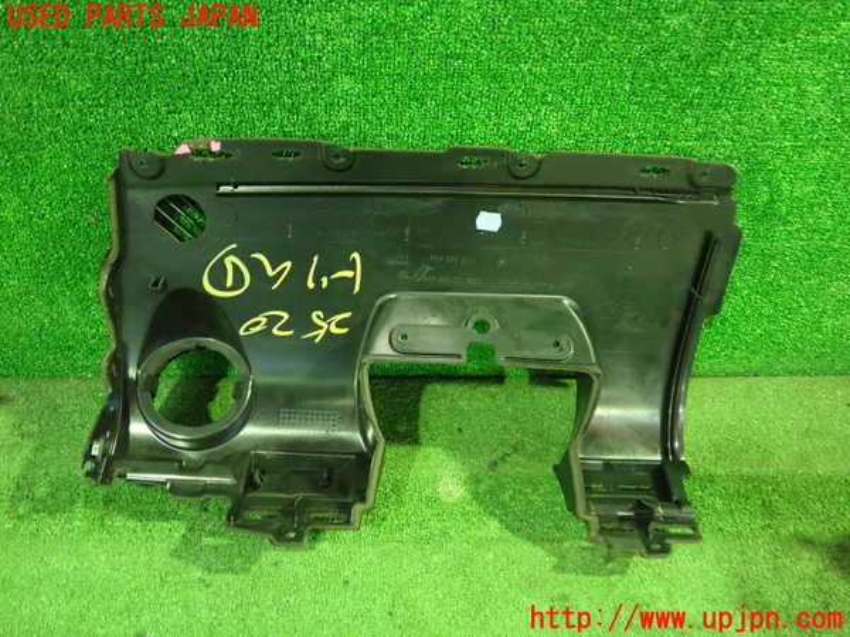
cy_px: 318
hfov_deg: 60.0
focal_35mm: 30
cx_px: 425
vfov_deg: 46.8
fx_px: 737
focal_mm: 5.5
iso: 1250
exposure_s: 1/30
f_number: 2.3
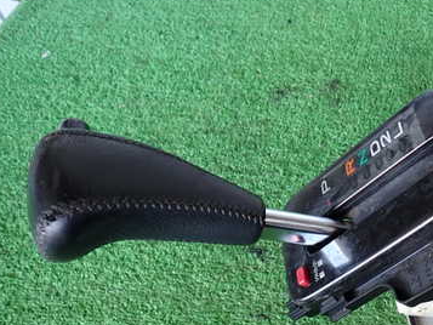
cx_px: 353
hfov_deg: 42.5
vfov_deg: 33.8
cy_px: 235
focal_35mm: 42
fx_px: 526
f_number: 2
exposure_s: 1/60
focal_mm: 4.5
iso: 160
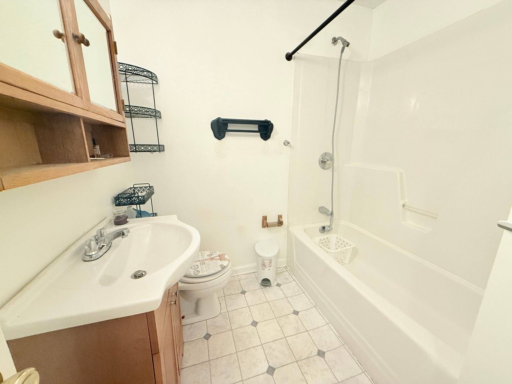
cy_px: 192
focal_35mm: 14
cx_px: 256
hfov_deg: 102.1
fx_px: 207
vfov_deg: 85.7
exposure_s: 1/60
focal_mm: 2.22
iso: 500
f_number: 2.2
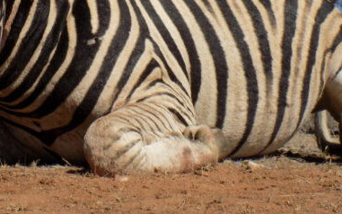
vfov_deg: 16.0
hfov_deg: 26.0
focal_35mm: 79
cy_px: -25
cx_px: 104
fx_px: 736
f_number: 3.5
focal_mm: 6.6
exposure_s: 1/1250
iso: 80
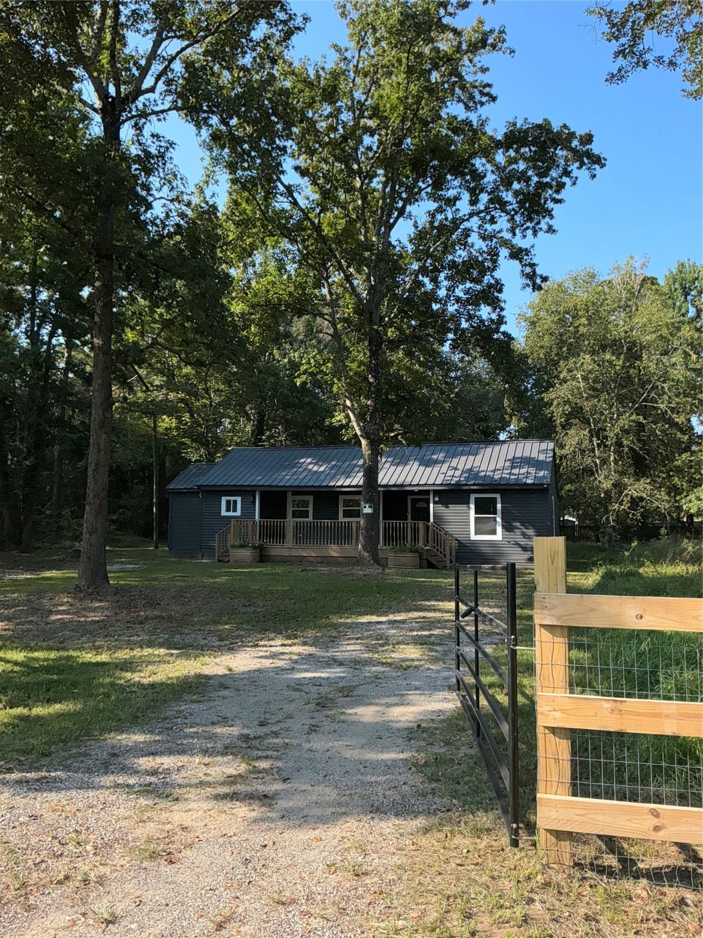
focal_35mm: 28
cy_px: 469
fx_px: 758
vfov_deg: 63.4
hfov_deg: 49.7
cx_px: 352
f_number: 1.8
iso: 16
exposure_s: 1/1786
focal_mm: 3
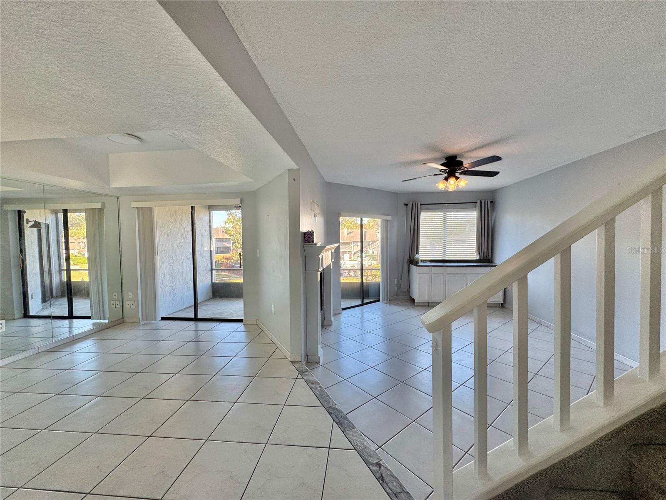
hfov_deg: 102.1
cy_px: 250
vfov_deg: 85.7
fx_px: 269
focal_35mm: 14
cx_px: 333
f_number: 2.2
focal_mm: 2.22
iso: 80
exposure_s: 1/99
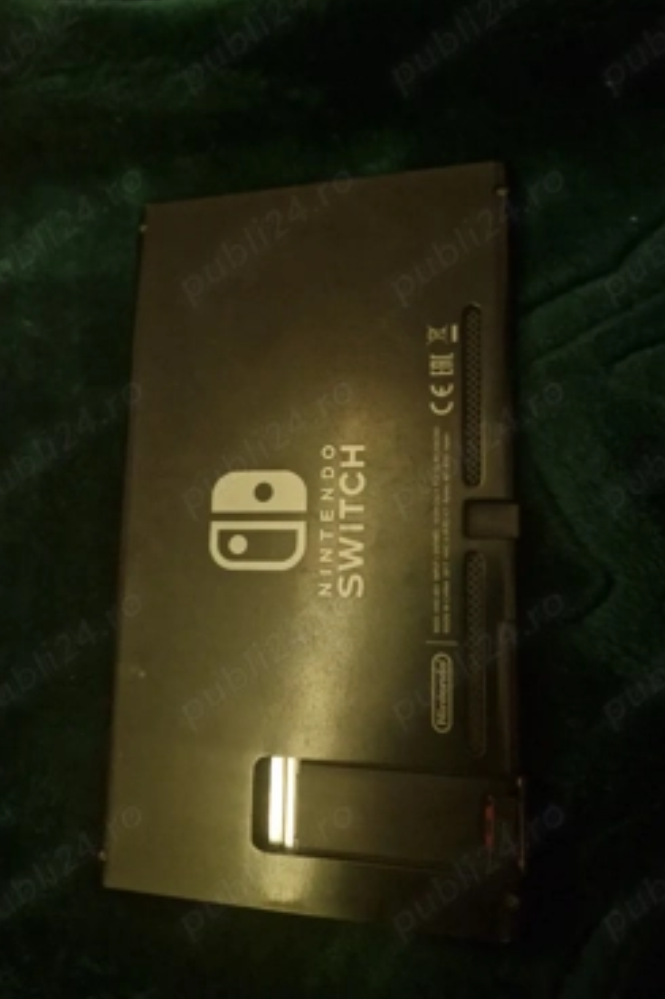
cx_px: 320
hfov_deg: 49.5
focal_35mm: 26
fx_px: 721
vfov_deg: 69.4
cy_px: 478
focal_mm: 5.4
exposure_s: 1/10
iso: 1600
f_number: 1.8
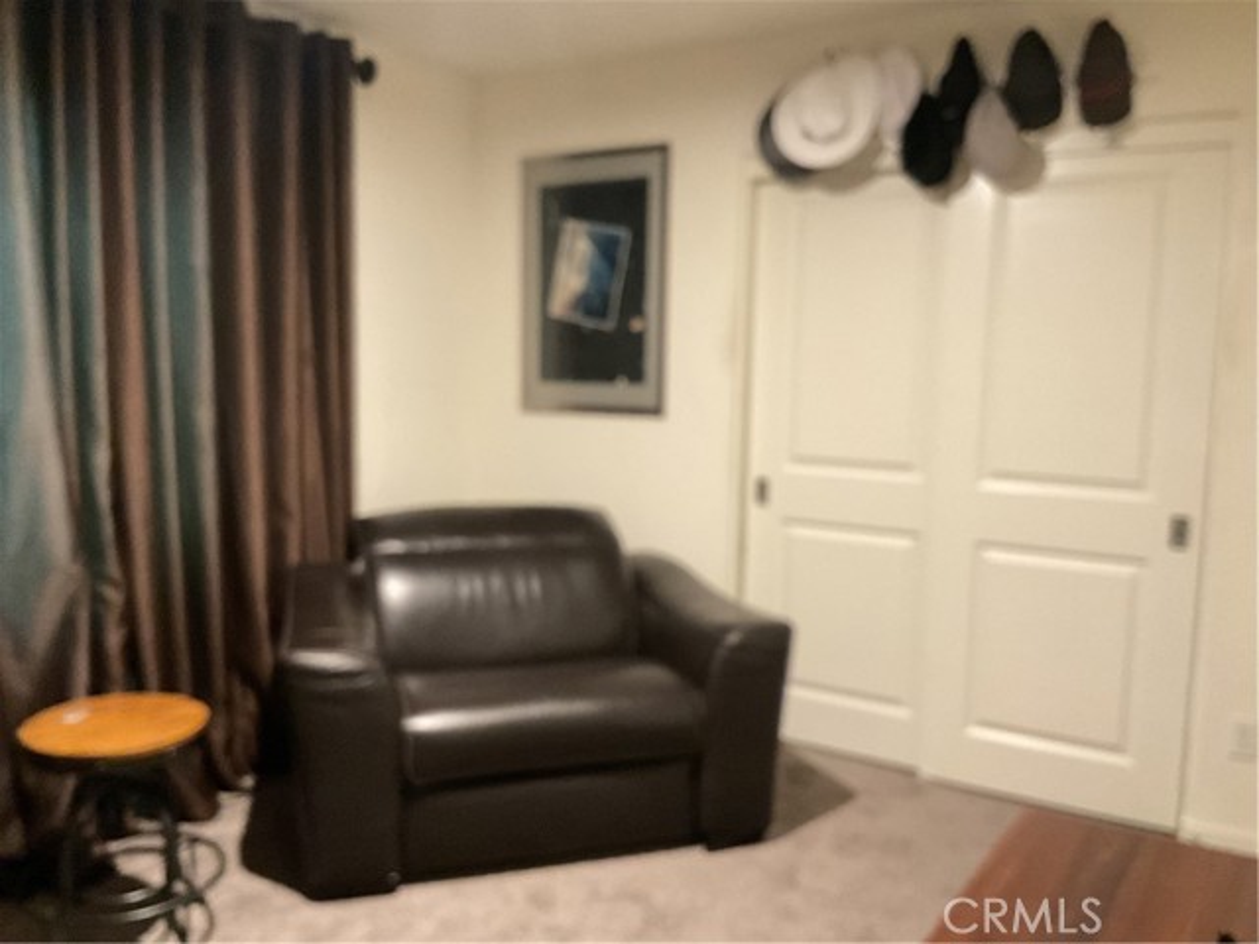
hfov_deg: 61.7
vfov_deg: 48.2
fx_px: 1055
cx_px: 630
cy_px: 472
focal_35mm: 29
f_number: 1.8
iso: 500
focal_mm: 3
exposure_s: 1/24
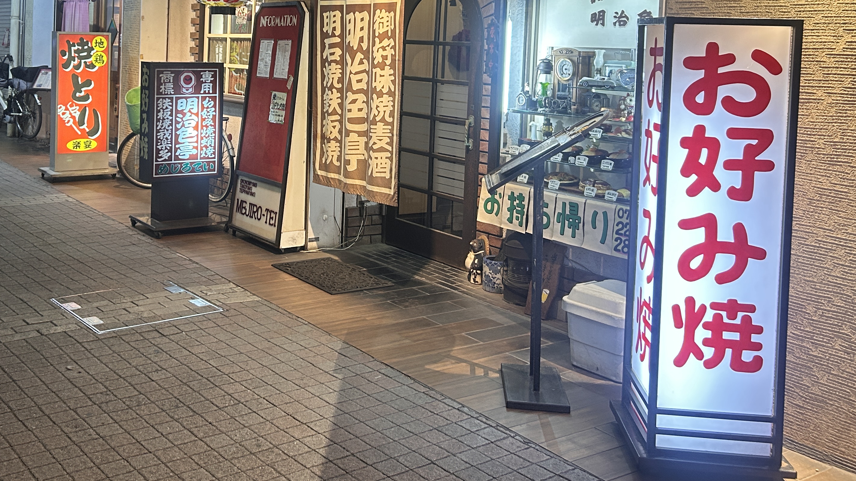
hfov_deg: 49.9
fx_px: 908
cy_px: 65
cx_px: 308
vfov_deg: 28.7
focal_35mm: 40
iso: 200
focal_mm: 5.7
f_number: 1.5
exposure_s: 1/60
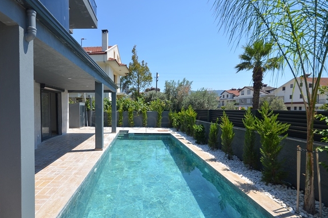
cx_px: 132
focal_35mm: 19
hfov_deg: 86.0
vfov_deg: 64.3
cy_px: 116
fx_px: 173
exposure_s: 1/250
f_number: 8
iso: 100
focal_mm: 10
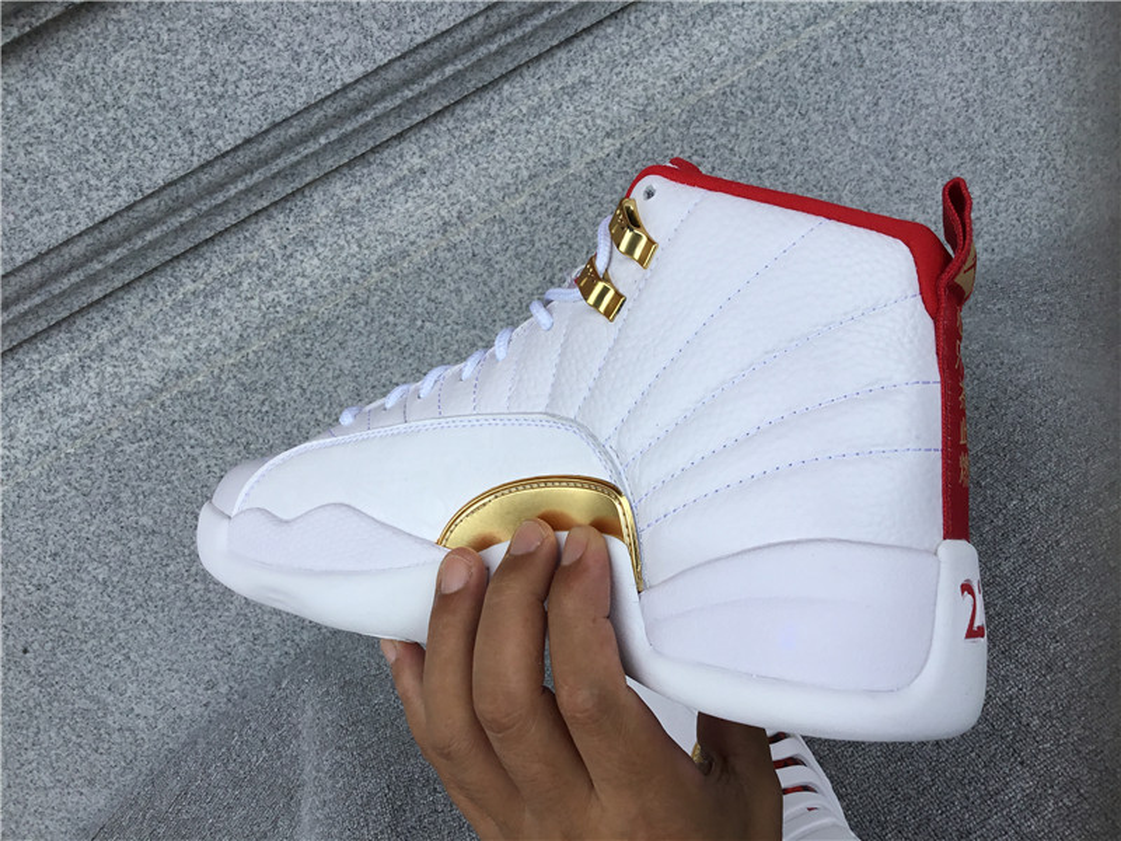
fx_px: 1004
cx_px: 560
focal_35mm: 31
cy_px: 420
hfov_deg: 58.4
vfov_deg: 45.4
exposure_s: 1/458
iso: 25
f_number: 2.4
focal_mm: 3.3
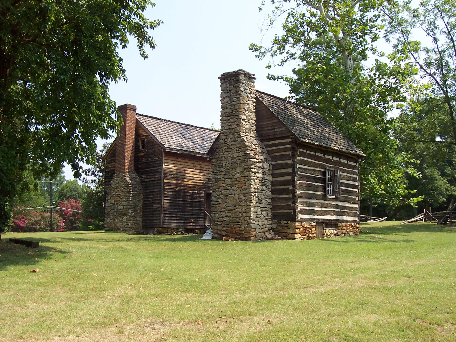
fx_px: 487
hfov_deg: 50.1
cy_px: 171
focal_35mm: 37
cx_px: 228
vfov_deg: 38.7
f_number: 5.6
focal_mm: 5.6
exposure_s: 1/250
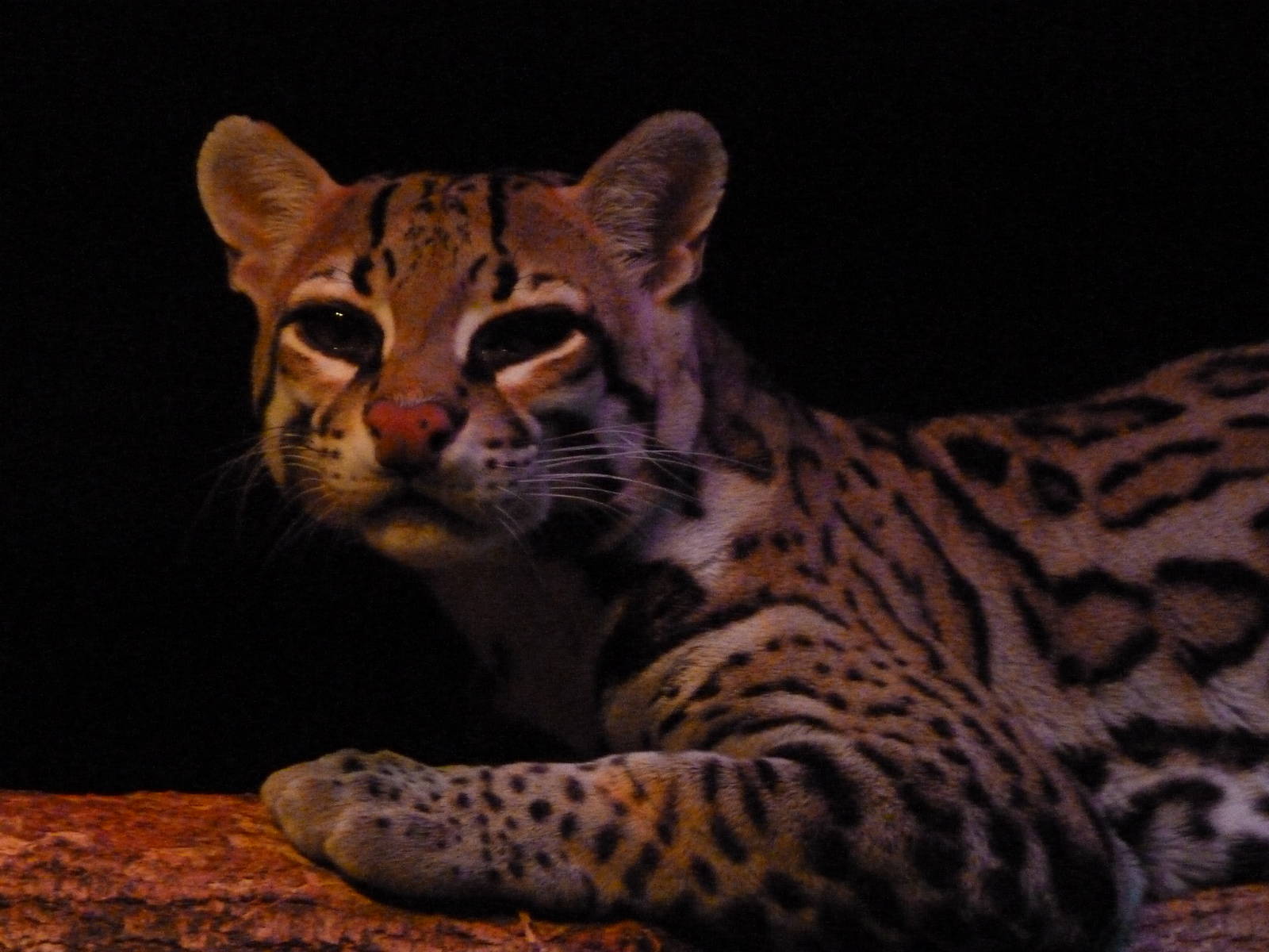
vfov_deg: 8.4
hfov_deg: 11.2
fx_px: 6489
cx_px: 634
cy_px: 476
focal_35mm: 177
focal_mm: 31.9
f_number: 3.8
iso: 1600
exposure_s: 1/15
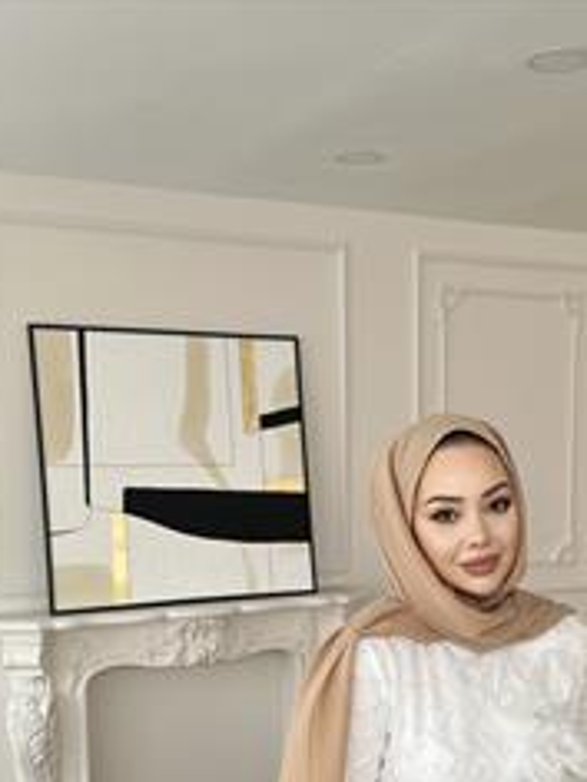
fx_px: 950
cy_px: 674
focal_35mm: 42
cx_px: 438
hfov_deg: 33.7
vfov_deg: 41.9
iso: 64
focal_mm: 6.86
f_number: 1.78
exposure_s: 1/153
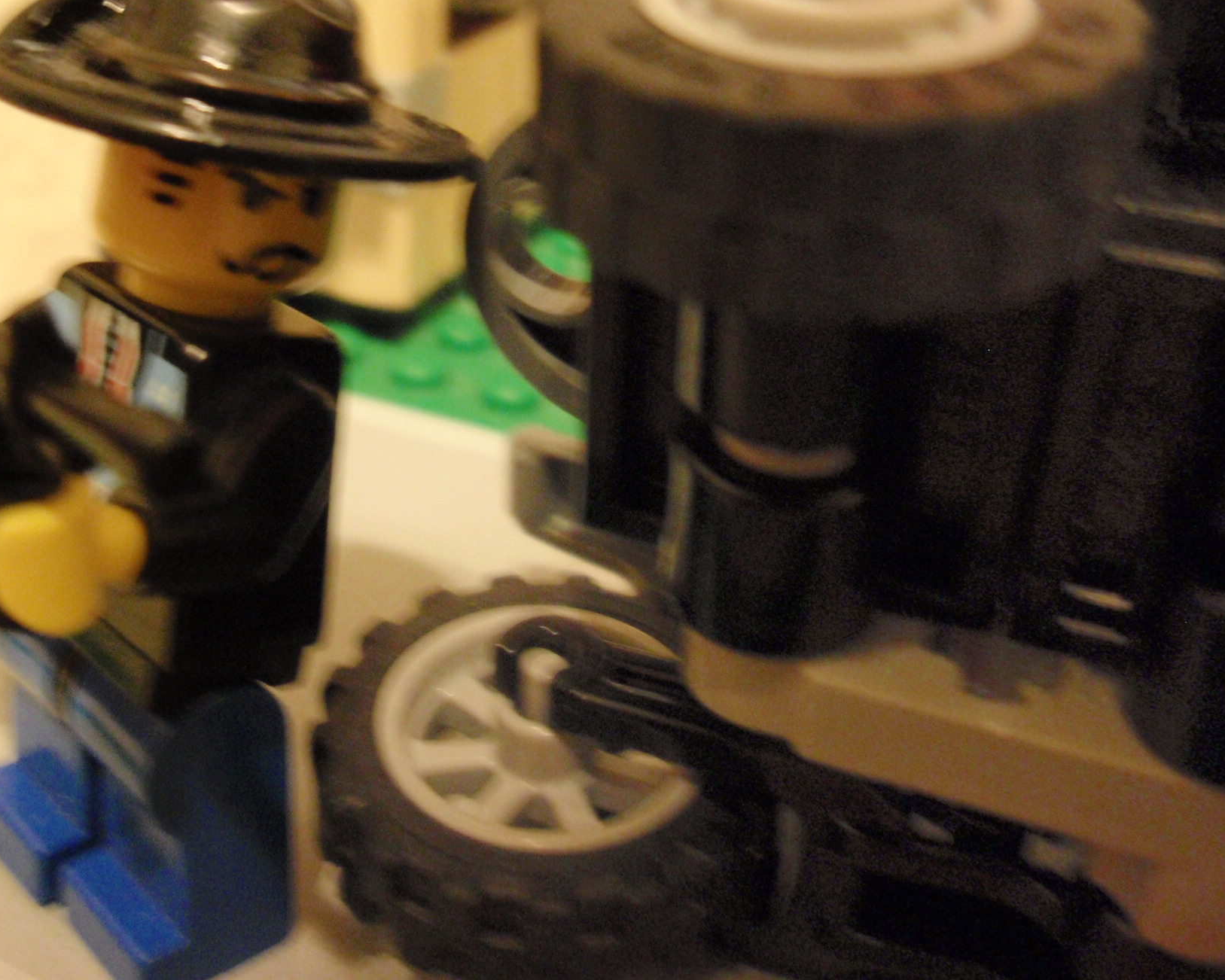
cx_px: 377
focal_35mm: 43
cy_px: 318
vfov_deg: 34.5
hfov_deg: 42.1
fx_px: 1559
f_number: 3.2
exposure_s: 1/4
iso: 250
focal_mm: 5
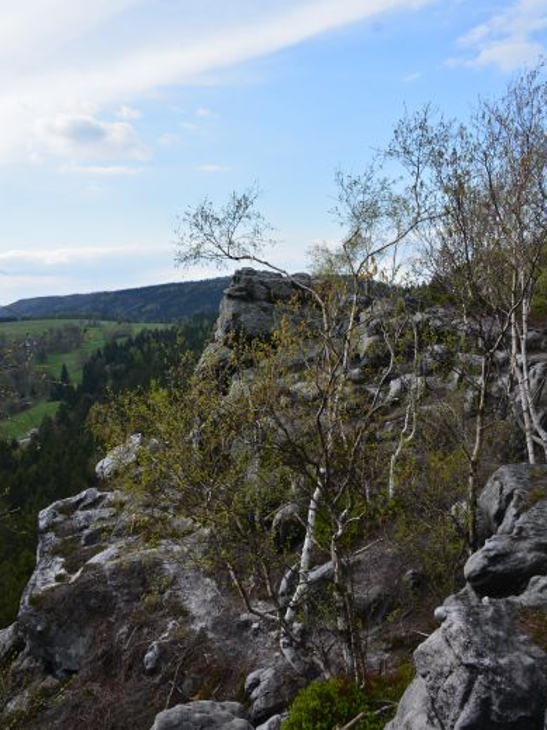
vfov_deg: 60.0
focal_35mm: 30
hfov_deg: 46.8
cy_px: 369
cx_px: 270
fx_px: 632
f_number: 11
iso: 110
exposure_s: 1/125
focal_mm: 18
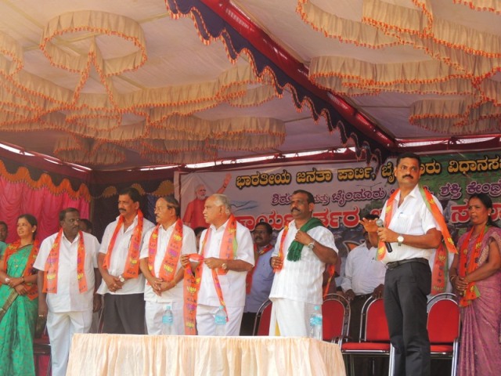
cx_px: 250
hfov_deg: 34.9
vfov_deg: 26.6
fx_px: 796
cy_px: 188
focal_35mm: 55
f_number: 3.7
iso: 100
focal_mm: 9.8
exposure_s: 1/100
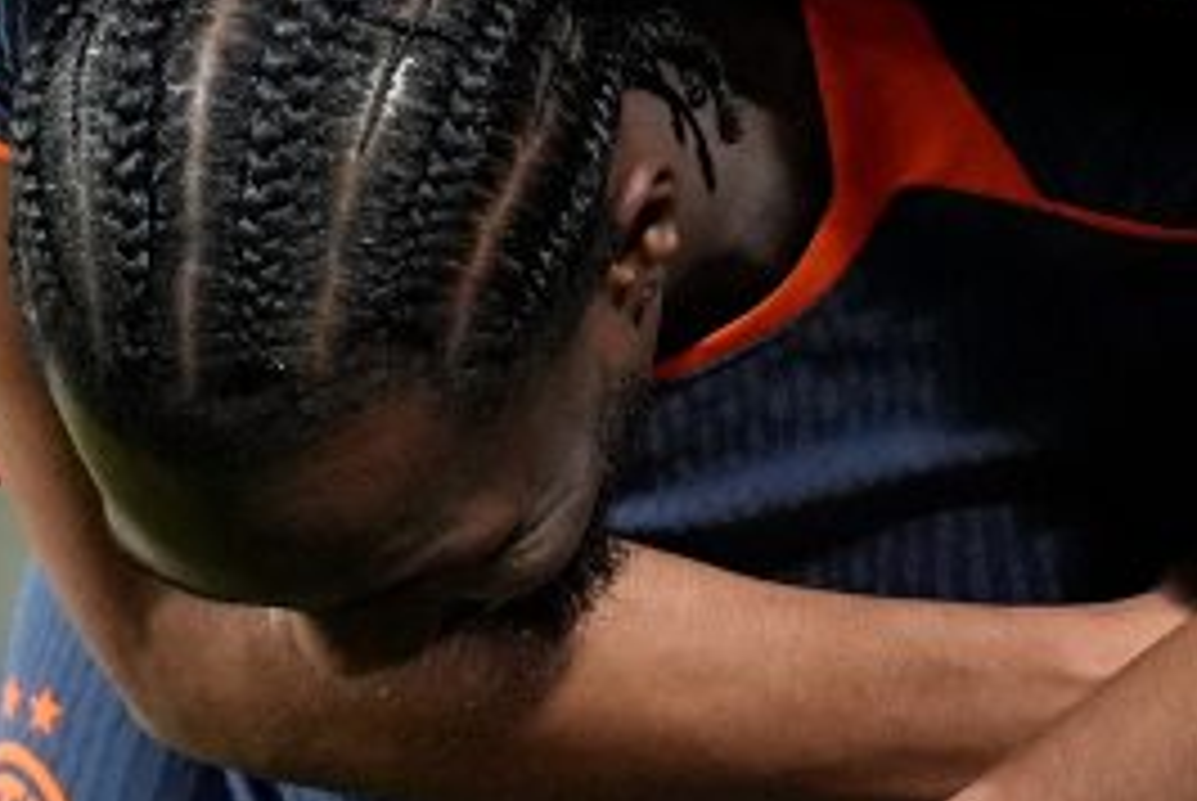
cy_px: 81
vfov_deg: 0.9
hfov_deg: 1.4
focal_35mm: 1505
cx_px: -189
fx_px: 50095
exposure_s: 1/1600
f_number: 2.8
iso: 3200
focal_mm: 400
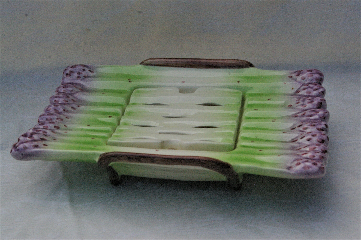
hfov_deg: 49.6
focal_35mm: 39
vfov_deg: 34.1
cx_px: 180
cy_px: 120
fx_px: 391
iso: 1600
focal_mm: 26
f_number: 9.5
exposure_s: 1/750
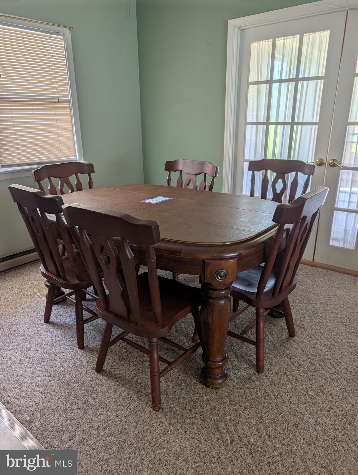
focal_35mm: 24
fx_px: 330
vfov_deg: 71.5
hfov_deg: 56.9
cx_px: 179
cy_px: 238
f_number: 1.68
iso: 21
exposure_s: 1/136
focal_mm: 6.9
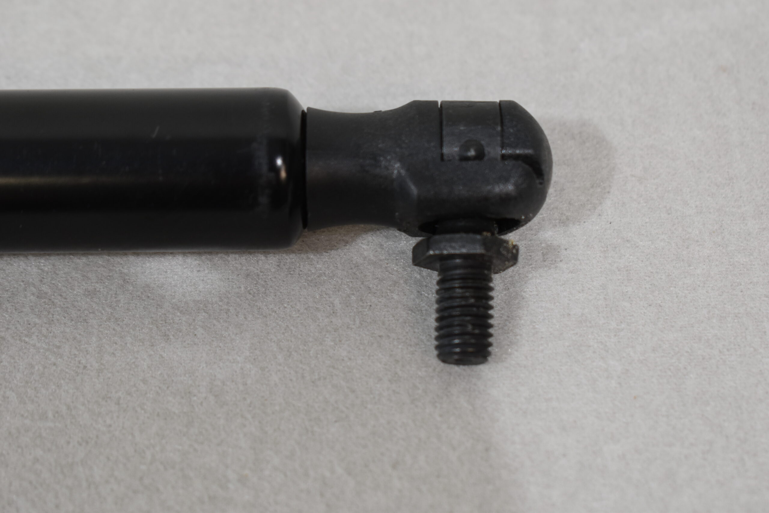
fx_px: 1762
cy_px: 256
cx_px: 384
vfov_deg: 16.6
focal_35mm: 82
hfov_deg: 24.6
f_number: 5.6
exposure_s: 1/60
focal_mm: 55
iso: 450
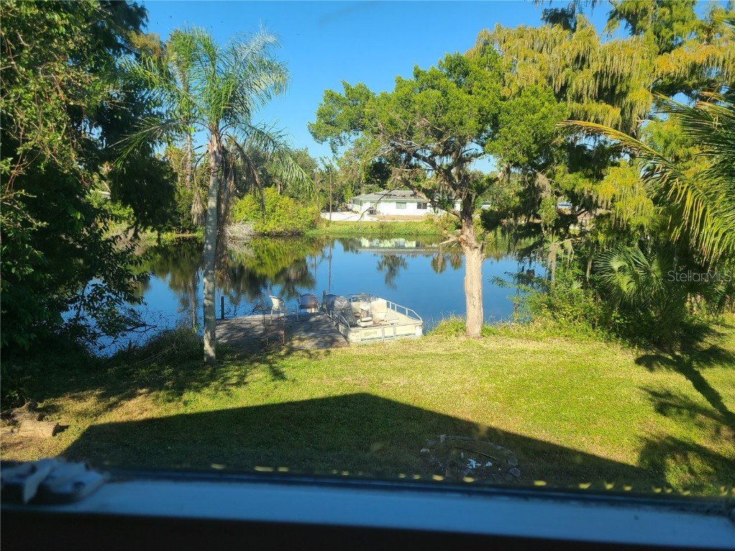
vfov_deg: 53.1
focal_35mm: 26
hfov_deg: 67.3
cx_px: 368
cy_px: 276
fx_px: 552
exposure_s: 1/1129
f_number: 1.8
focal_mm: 5.4
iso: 40
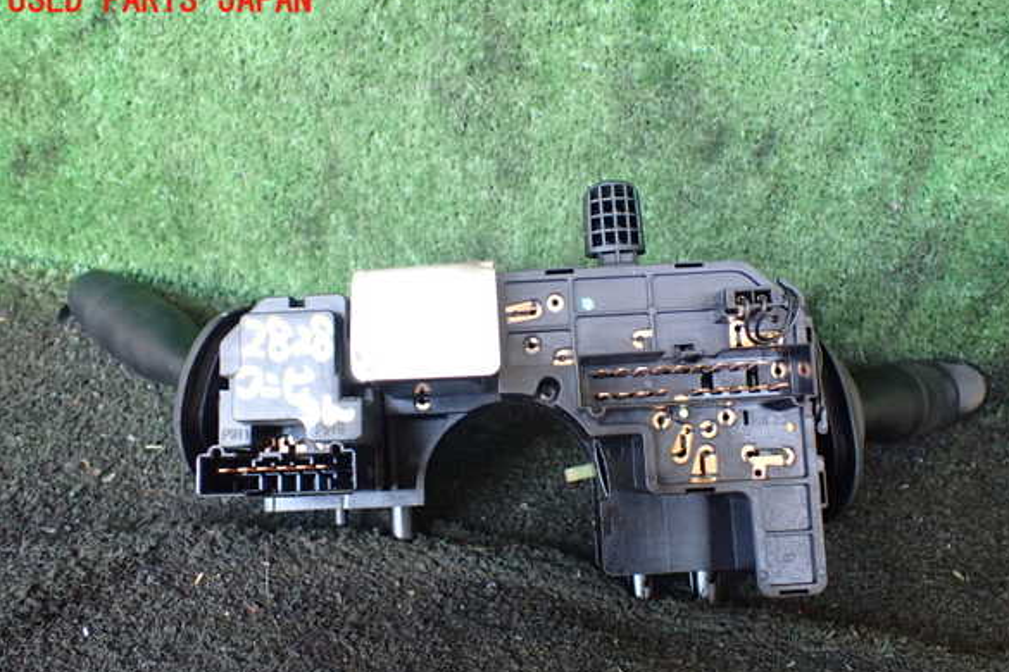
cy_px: 367
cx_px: 516
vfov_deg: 41.1
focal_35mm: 32
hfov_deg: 58.7
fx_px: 897
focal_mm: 5.4
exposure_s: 1/100
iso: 800
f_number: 2.3
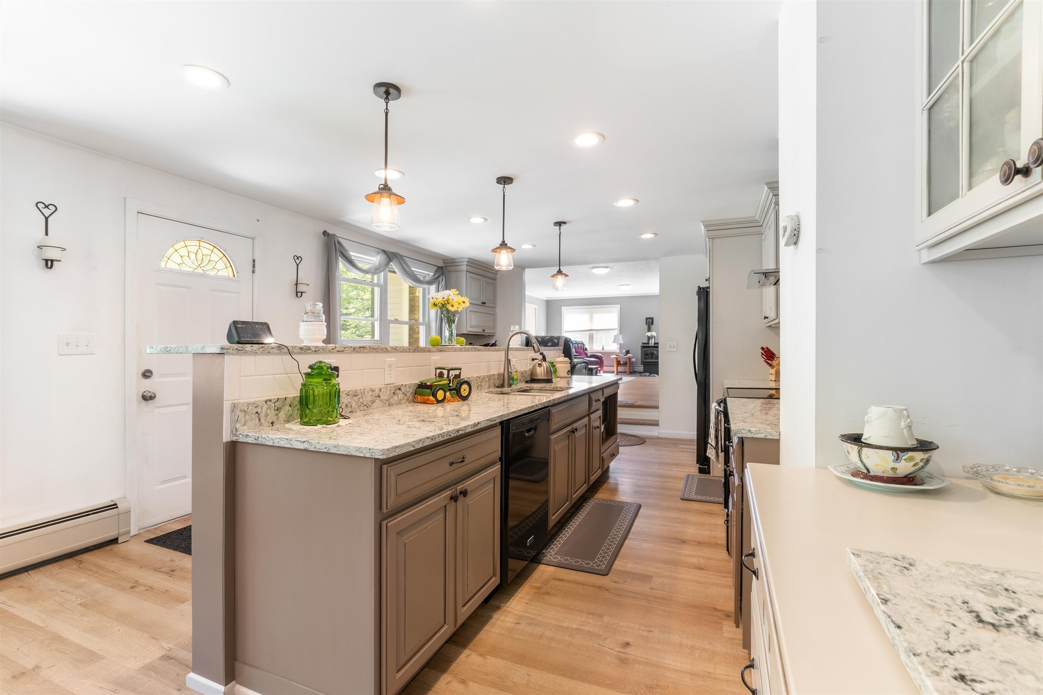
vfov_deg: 77.3
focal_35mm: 15
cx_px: 522
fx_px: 434
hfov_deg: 100.4
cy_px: 348
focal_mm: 10
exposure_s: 1/4
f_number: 8
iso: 100
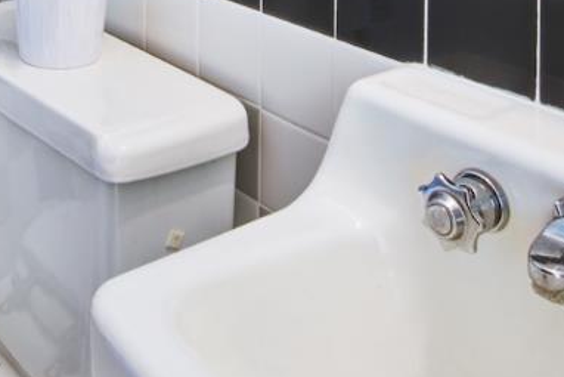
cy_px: -248
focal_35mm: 55
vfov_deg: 19.9
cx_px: 99
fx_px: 862
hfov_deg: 34.9
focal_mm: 14
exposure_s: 1
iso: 100
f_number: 14
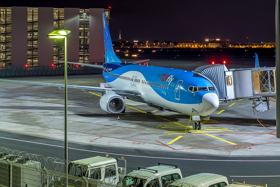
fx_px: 537
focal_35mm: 69
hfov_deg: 29.2
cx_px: 140
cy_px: 94
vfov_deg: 19.7
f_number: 13
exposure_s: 5.3
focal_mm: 46.3
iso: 200
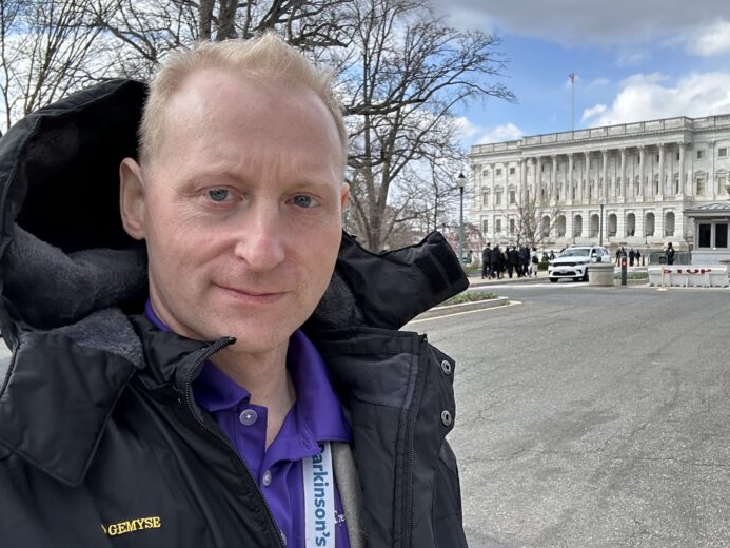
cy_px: 247
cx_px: 515
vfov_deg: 41.8
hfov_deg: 52.4
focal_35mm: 34
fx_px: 717
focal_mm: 2.69
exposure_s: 1/581
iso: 25
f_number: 1.9
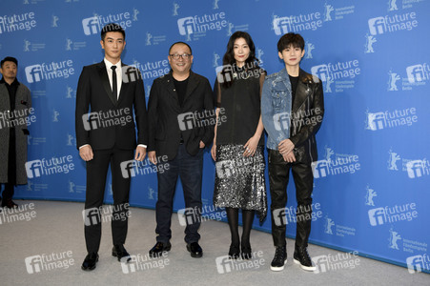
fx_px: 430
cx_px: 215
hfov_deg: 53.2
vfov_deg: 36.8
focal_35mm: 36
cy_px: 143
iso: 800
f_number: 3.5
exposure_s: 1/400
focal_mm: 36
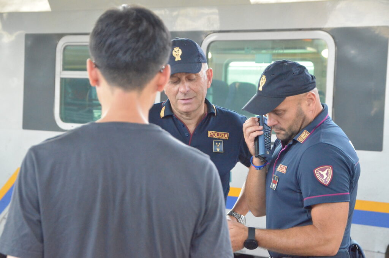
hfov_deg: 22.0
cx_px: 194
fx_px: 1003
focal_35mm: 93
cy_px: 129
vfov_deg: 14.6
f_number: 5
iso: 6400
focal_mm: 62
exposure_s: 1/400
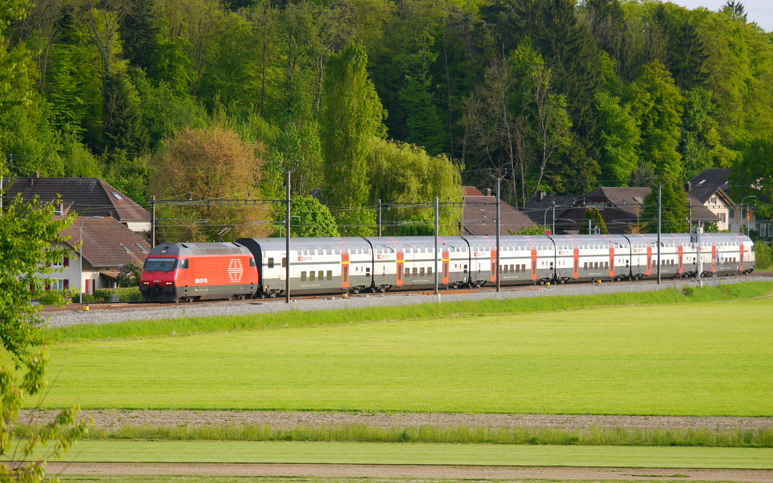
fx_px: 4487
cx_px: 387
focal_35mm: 213
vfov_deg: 6.2
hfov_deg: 9.8
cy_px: 242
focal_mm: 100
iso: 160
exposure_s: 1/500
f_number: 4.5
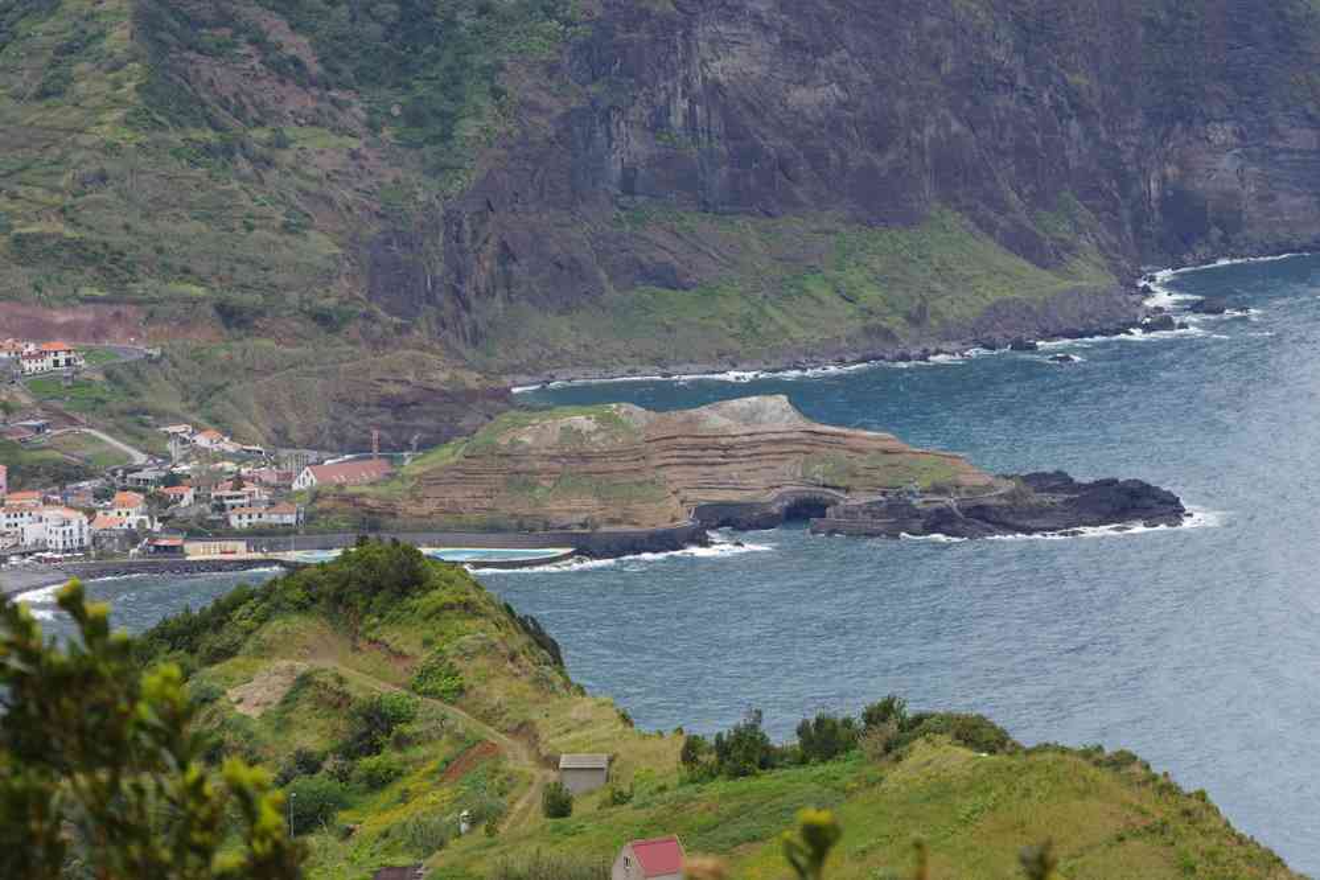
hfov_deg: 15.5
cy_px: 440
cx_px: 660
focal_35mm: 132
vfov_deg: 10.4
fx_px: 4840
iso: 200
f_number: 9
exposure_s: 1/125
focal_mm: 87.5
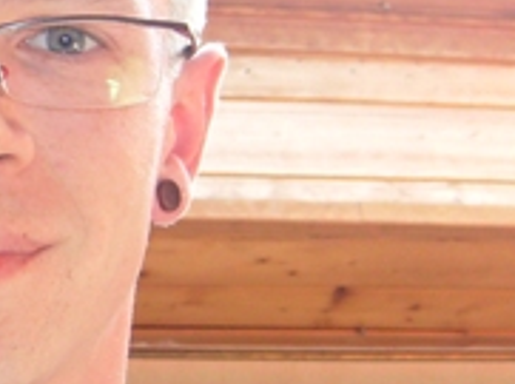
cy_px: 222
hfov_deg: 15.5
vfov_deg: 11.9
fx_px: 1841
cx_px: -60
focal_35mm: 124
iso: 100
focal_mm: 5.8
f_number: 2.8
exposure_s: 1/45
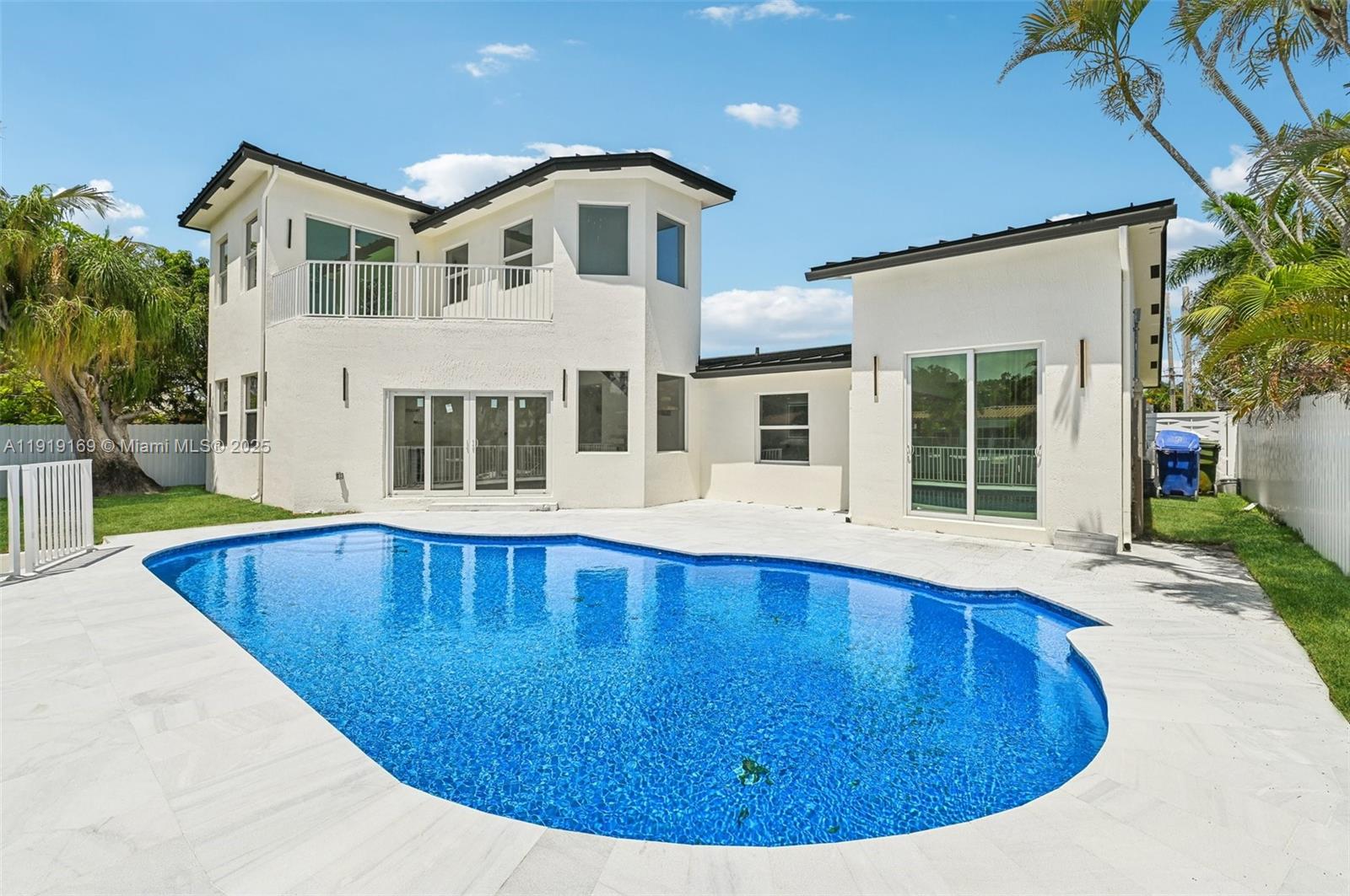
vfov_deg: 77.2
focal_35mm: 15
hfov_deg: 100.5
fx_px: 562
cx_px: 675
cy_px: 448
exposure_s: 1/800
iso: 100
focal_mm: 15
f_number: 8
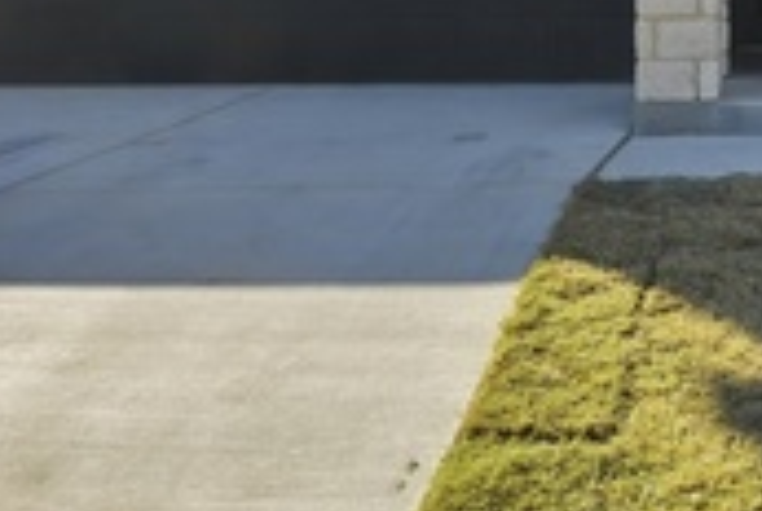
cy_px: 46
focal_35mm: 48
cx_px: 806
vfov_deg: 27.1
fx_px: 1018
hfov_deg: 35.9
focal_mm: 9
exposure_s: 1/1000
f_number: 9
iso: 250
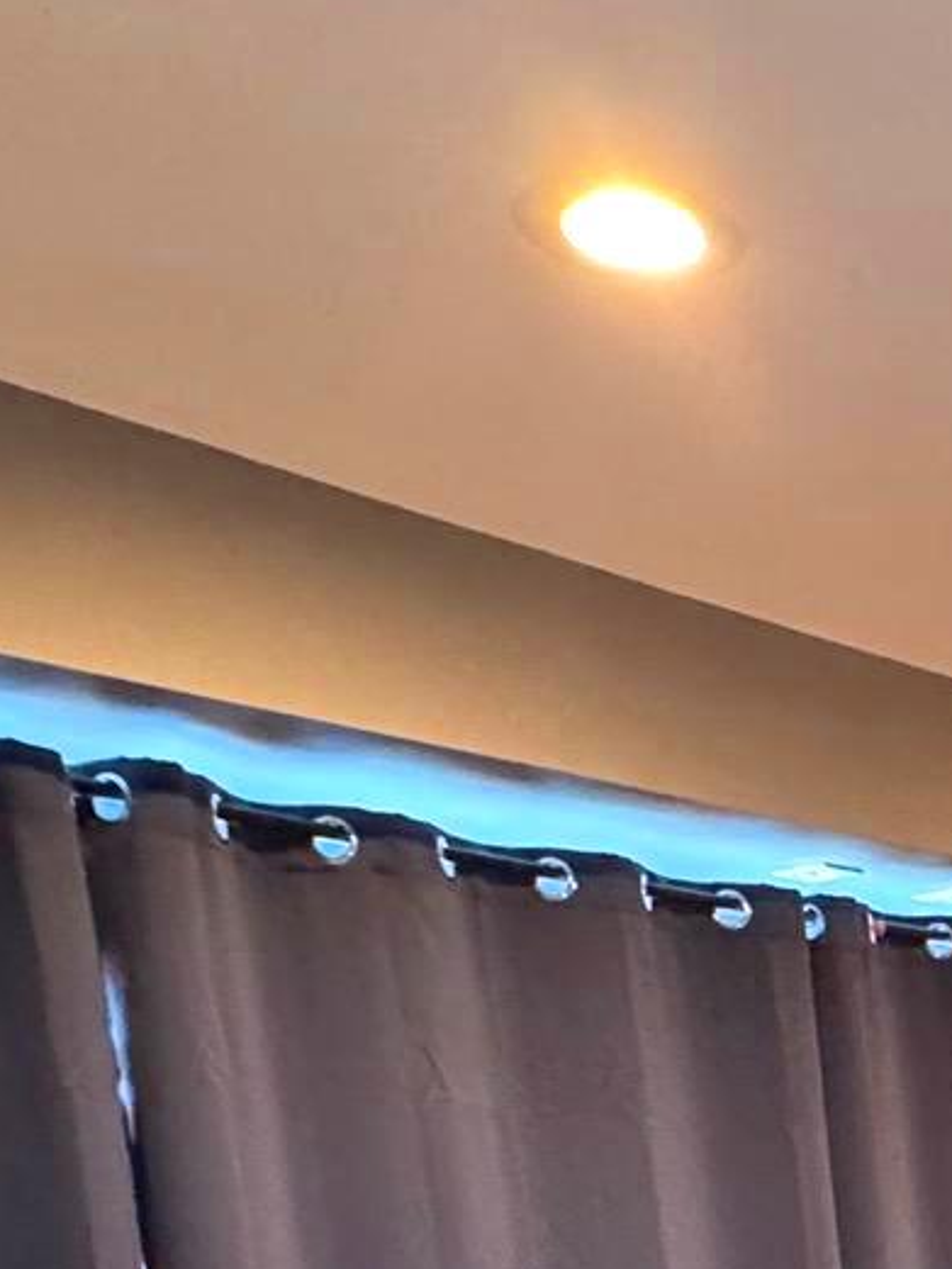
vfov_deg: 28.6
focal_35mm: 55
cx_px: 1495
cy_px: 1651
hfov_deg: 21.5
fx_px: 2016
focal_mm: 2.22
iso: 1000
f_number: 2.2
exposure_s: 1/40
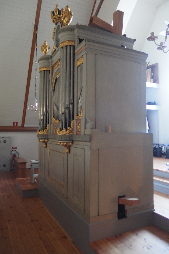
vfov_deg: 69.4
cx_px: 84
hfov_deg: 49.6
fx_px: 183
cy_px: 127
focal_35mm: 26
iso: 800
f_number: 1.8
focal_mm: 4.7
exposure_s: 1/20
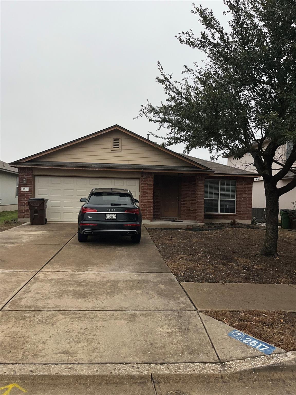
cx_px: 148
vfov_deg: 67.3
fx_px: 296
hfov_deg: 53.1
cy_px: 198
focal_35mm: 26
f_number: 1.6
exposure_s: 1/2268
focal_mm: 5.1
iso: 32
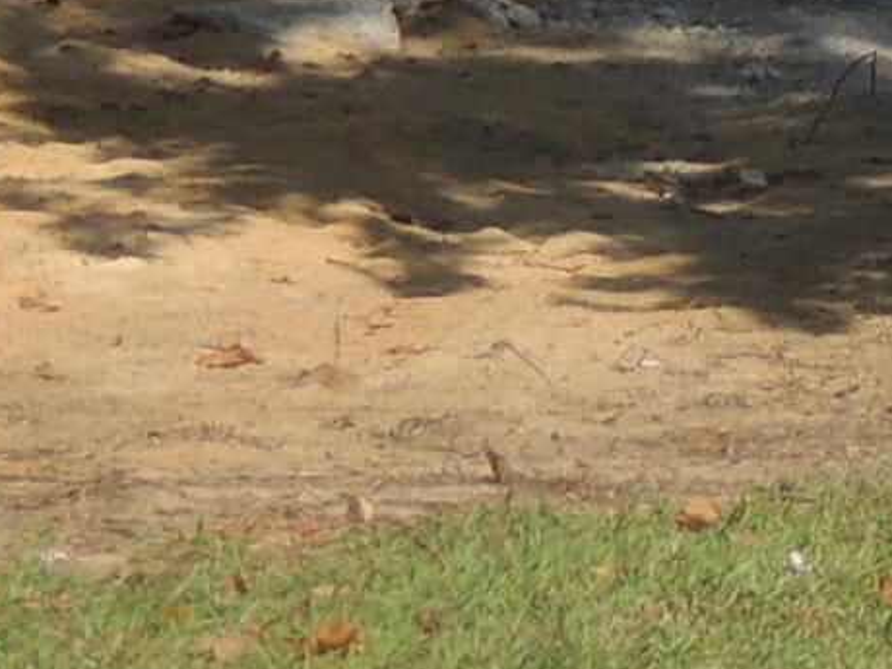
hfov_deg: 4.3
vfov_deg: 3.2
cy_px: -1245
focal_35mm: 457
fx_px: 11776
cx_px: 745
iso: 100
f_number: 3.9
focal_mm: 12.4
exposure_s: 1/1000
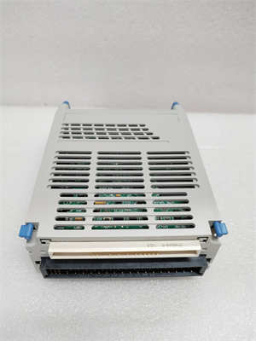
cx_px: 128
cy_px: 170
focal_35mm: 26
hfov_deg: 53.1
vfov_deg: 67.3
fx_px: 256
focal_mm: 4.75
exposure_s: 1/50
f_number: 1.8
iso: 365
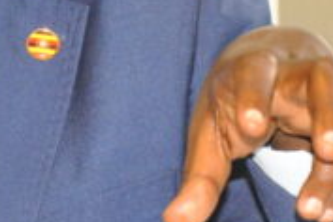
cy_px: 34
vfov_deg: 4.1
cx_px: -171
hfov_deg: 6.0
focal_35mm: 338
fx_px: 3126
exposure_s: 1/100
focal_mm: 52
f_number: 7.1
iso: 1000
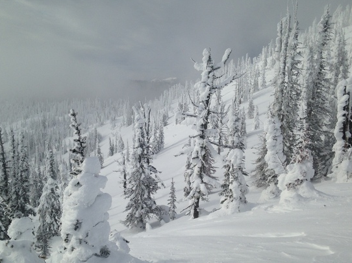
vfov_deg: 36.7
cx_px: 164
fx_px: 396
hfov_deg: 47.8
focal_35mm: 39
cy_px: 150
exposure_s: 1/3195
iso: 50
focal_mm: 4.12
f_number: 2.4
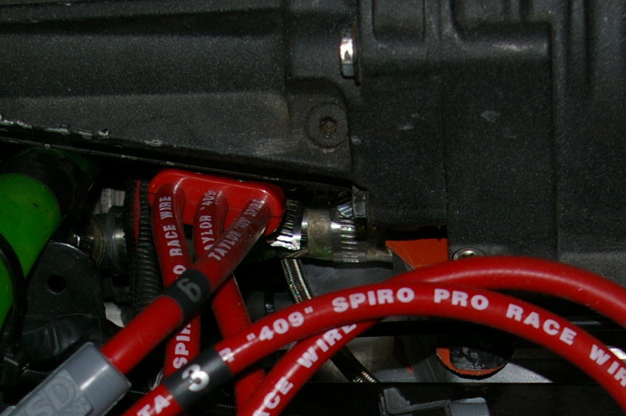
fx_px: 2407
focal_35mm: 138
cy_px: 578
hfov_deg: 14.8
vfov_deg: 9.7
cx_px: 458
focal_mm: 31
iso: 200
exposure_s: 1/50
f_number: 4
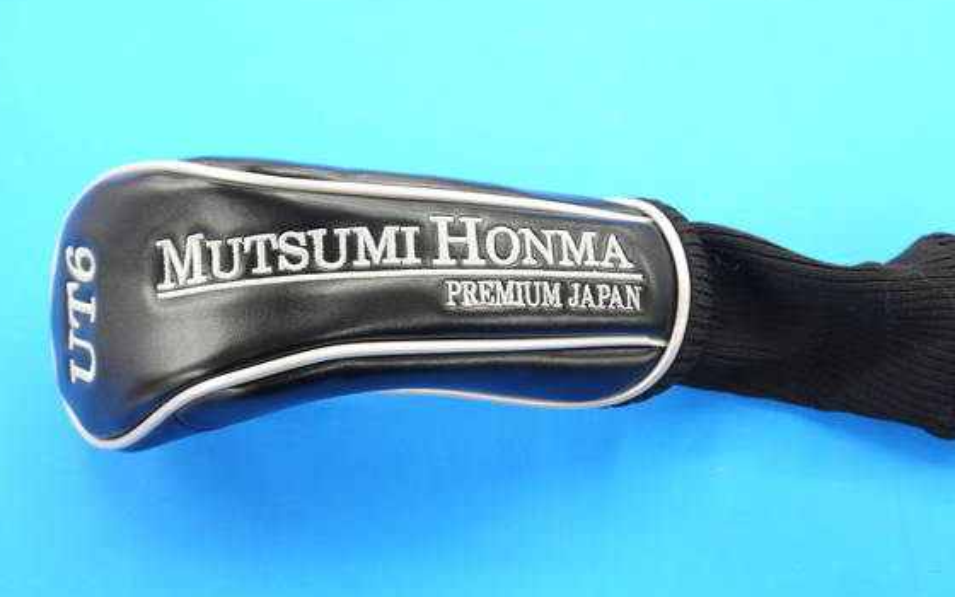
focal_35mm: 46
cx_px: 518
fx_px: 1197
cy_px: 329
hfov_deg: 43.4
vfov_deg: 28.0
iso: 500
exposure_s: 1/60
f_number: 4.1
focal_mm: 19
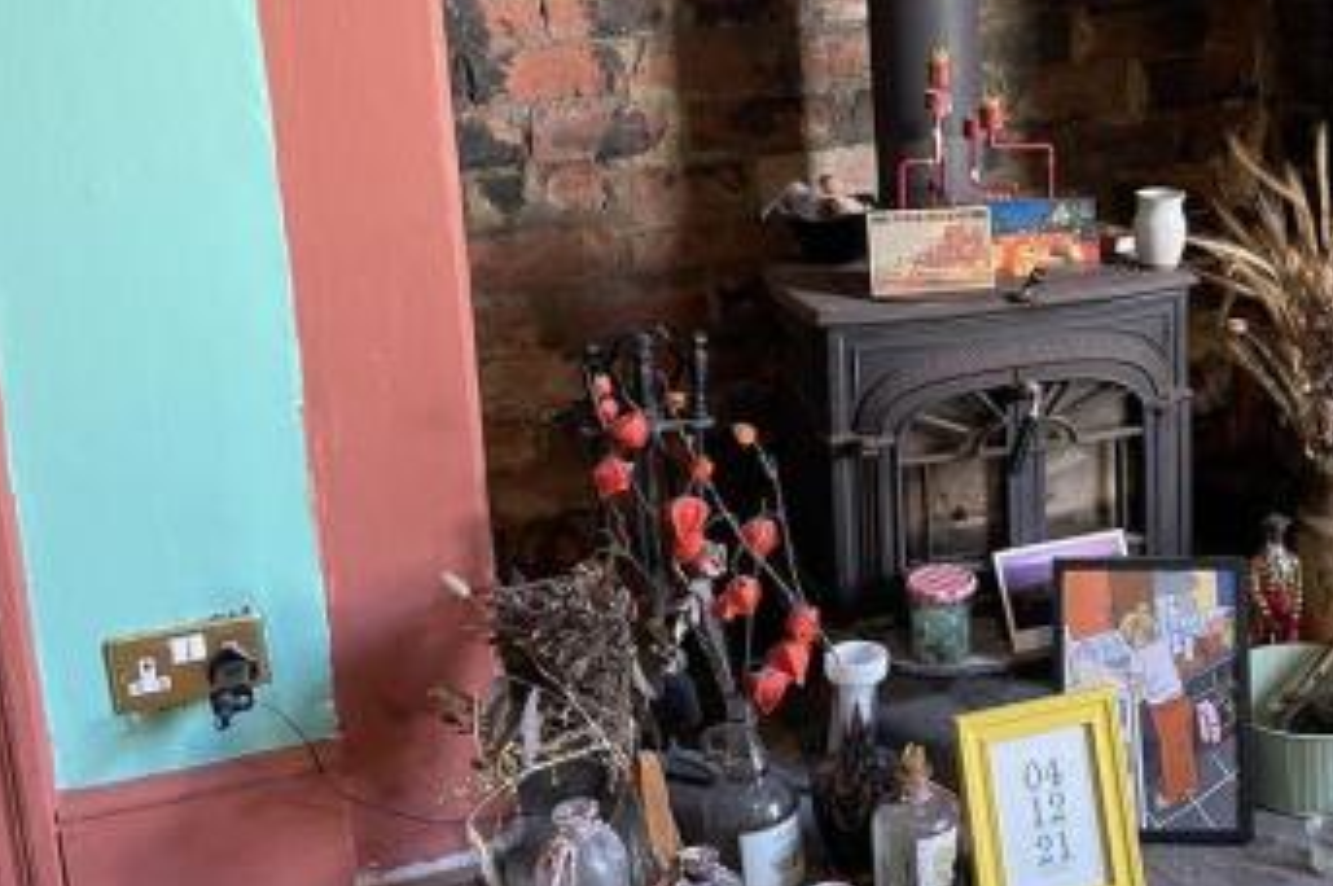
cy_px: 223
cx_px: 1001
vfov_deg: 28.8
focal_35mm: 46
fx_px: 1702
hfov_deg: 41.5
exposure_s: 1/50
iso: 500
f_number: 1.6
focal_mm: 4.2
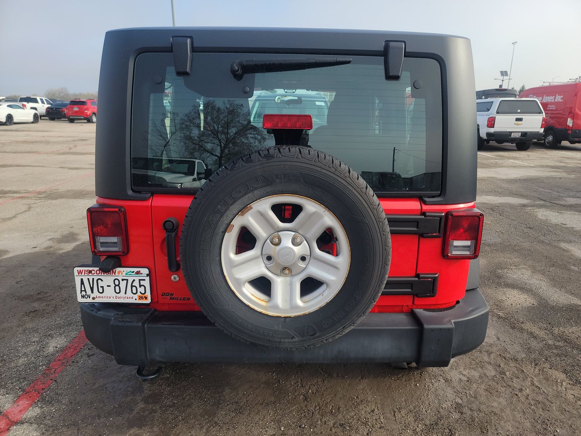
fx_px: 403
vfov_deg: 56.8
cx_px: 290
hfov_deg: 71.6
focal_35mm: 24
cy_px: 218
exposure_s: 1/436
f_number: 1.8
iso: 50
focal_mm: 6.7
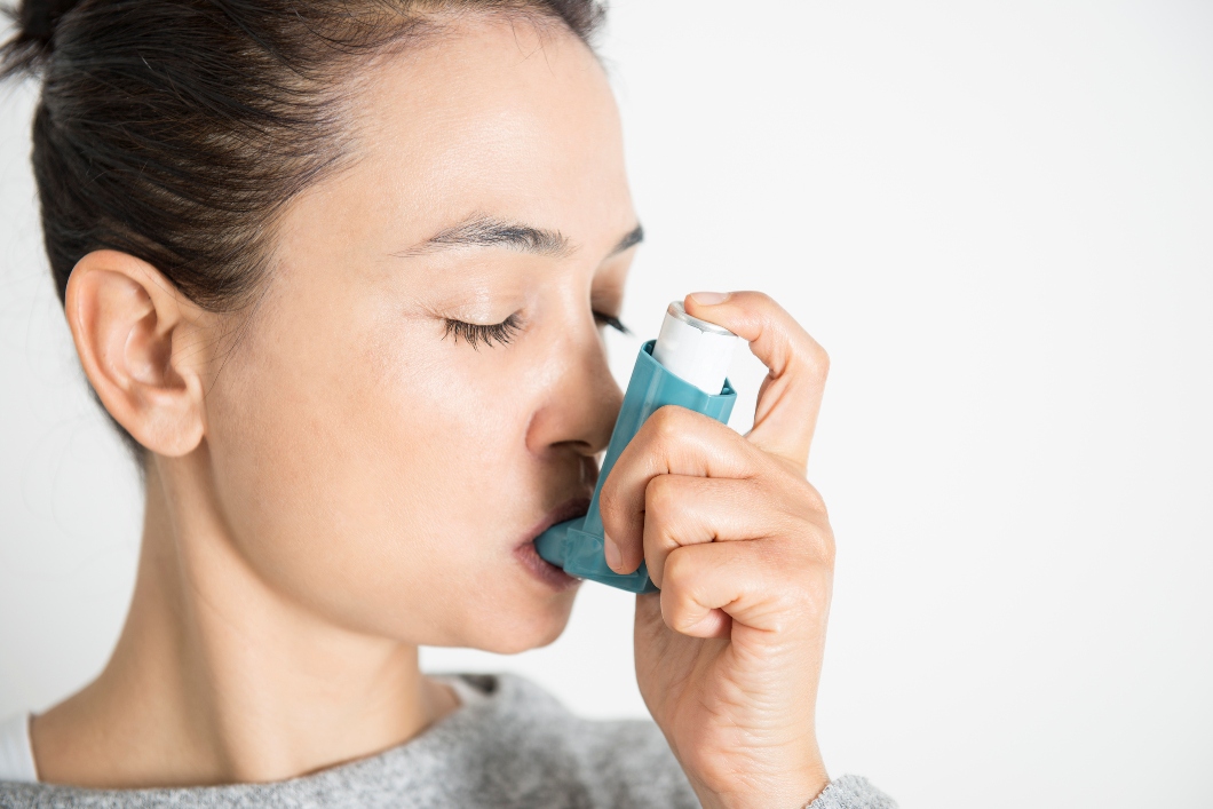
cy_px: 404
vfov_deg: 19.5
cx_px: 606
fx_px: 2359
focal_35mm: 70
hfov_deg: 28.8
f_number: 4.5
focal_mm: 70
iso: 100
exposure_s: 1/160
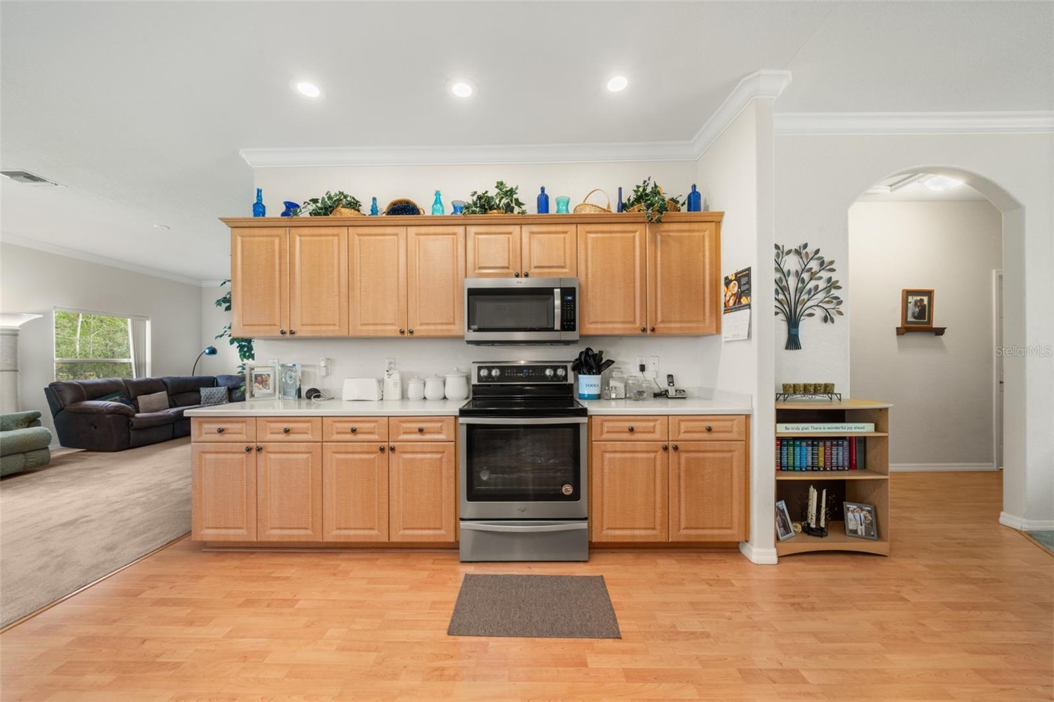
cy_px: 351
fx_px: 351
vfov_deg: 90.0
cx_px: 527
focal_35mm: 12
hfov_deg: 112.6
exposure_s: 1/1.67
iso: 400
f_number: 11
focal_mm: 12
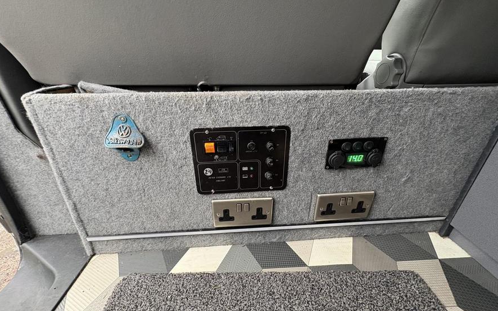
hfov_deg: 101.5
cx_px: 248
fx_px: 204
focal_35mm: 15
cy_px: 144
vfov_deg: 74.7
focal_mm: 2.22
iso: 400
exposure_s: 1/60
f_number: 2.2
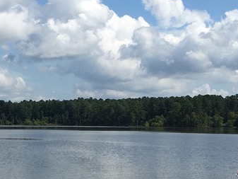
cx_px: 102
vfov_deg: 13.4
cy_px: 151
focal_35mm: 110
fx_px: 757
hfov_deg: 17.9
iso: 25
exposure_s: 1/2481
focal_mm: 4.15
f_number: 2.2
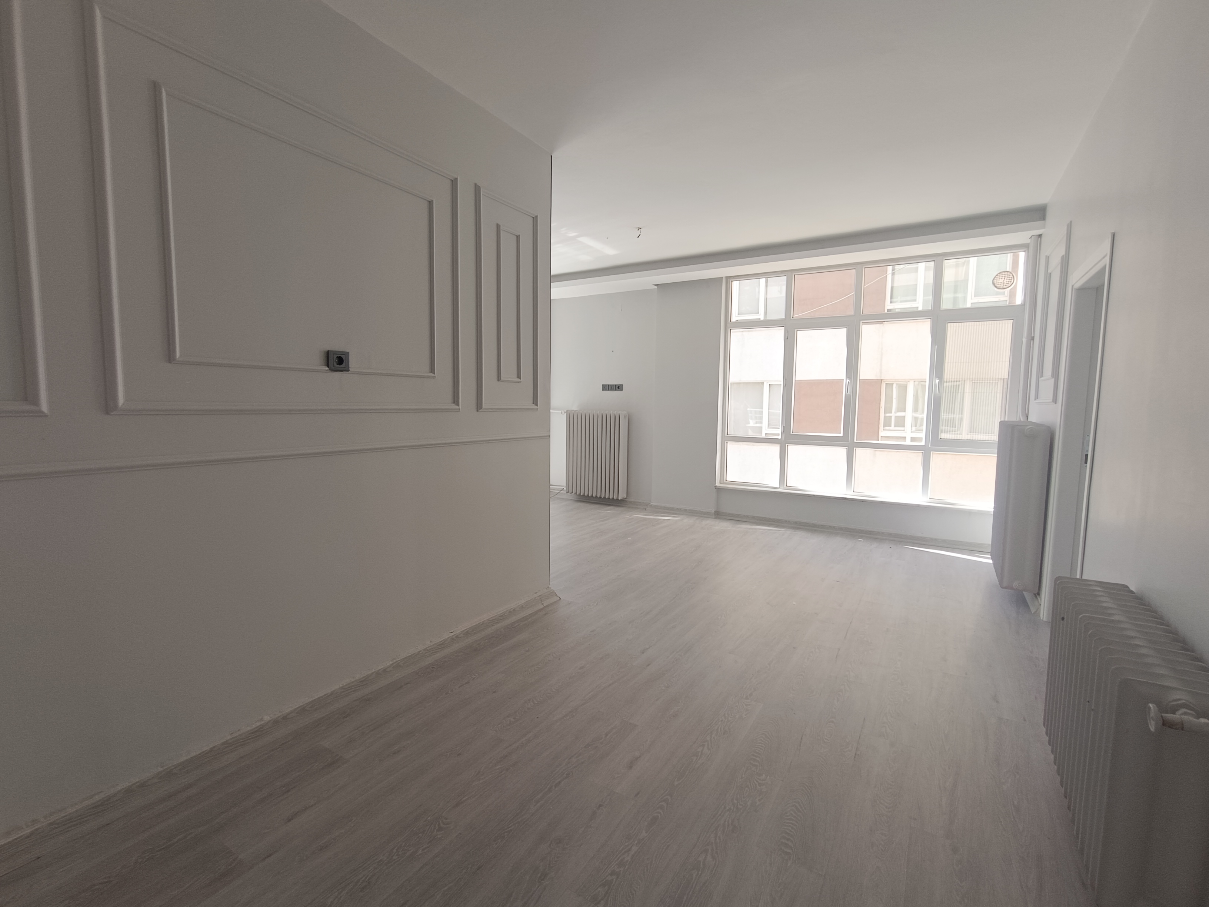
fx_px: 559
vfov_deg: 78.1
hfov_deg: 94.5
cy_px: 454
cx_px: 604
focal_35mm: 16
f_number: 2.2
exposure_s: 1/100
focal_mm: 1.66
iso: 67
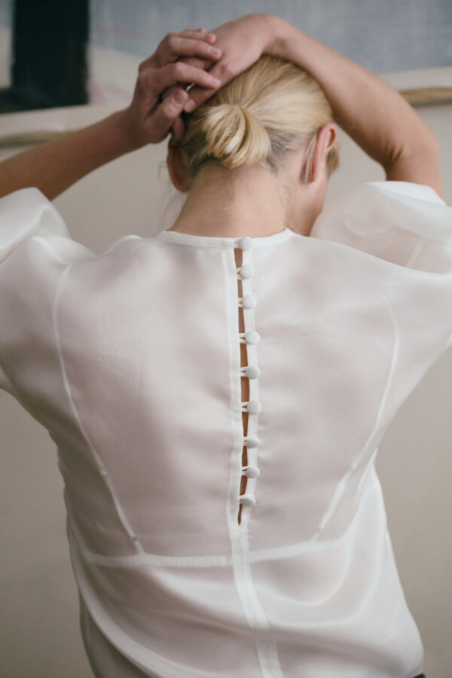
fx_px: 1130
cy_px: 339
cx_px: 226
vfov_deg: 33.4
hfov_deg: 22.6
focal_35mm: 60
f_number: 5
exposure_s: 1/125
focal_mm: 60
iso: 1600
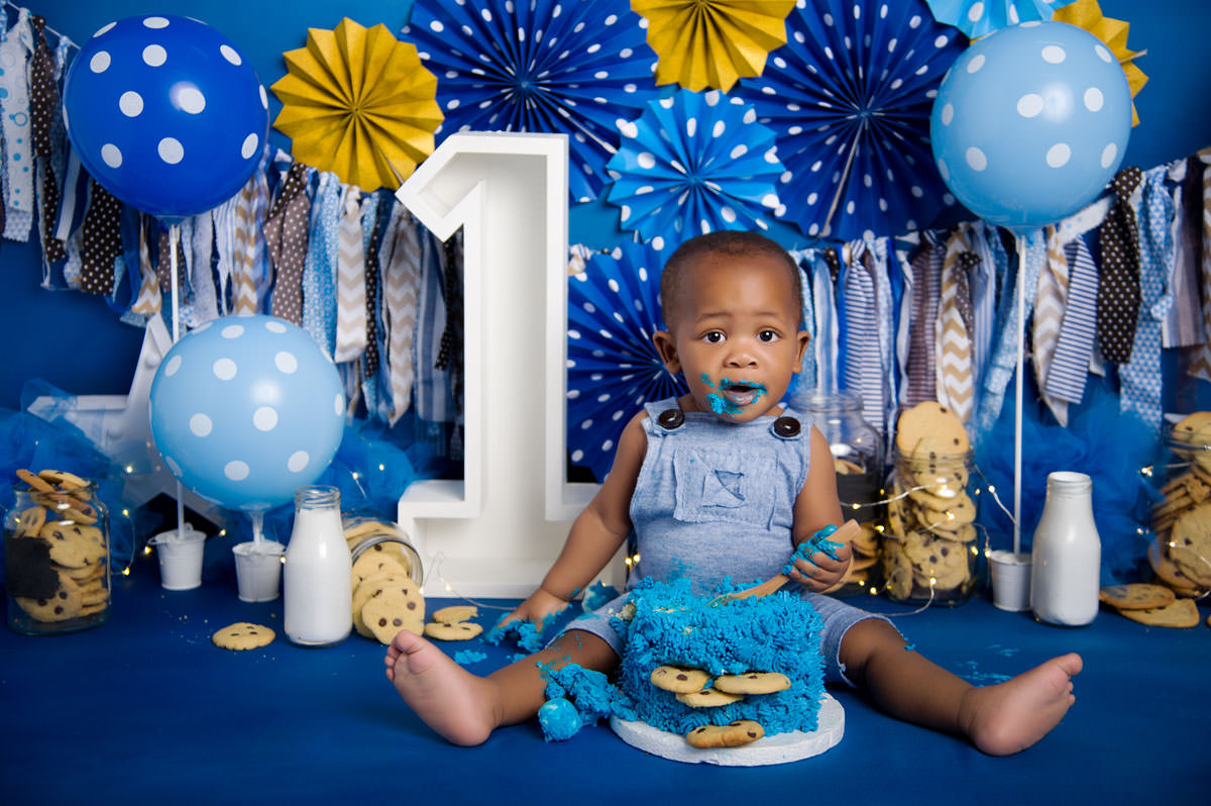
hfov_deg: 39.6
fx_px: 1681
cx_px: 606
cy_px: 403
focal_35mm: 50
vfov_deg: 26.9
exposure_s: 1/200
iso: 500
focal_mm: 50
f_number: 4
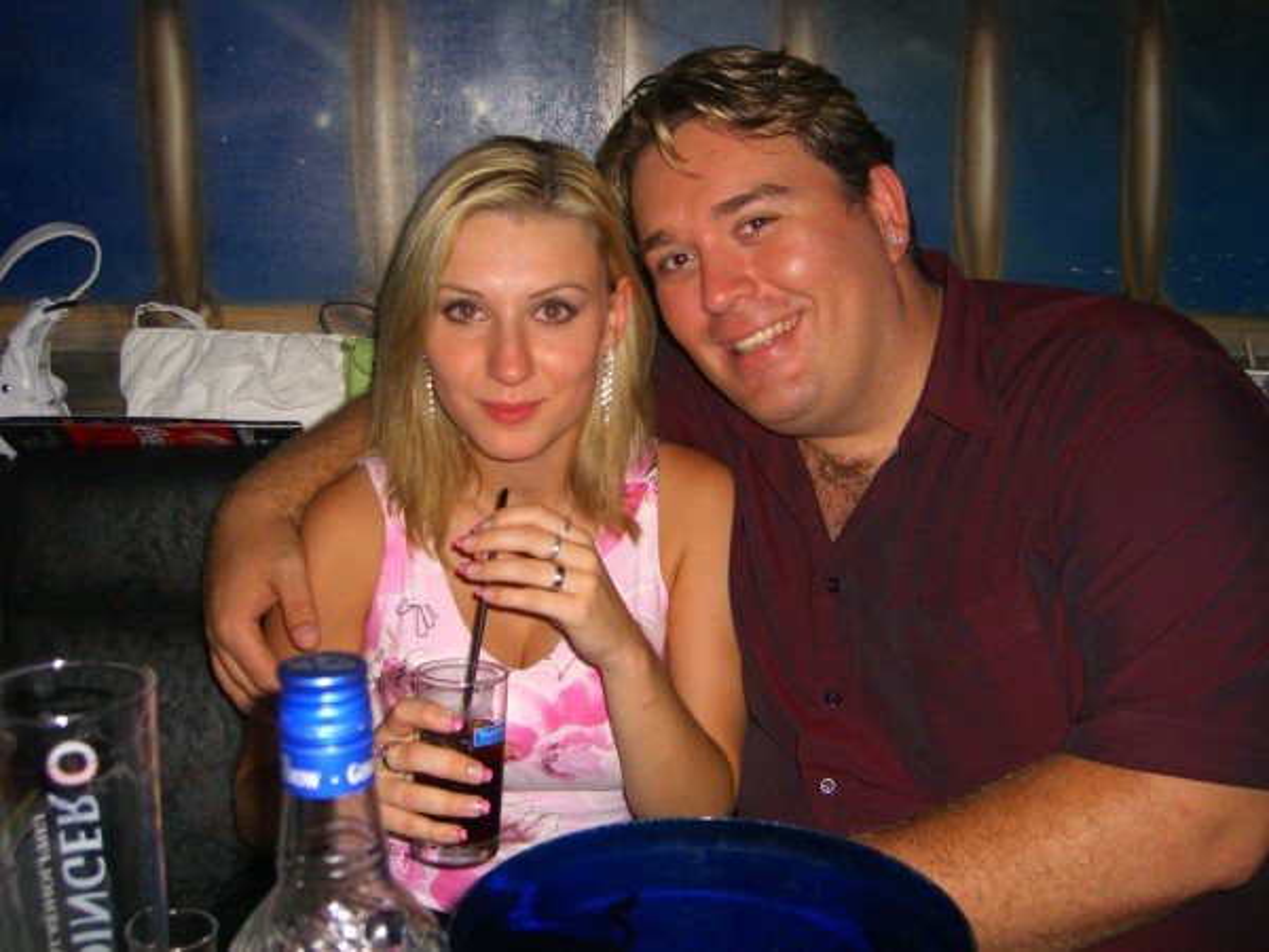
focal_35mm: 38
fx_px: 1393
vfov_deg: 37.7
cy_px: 476
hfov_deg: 49.0
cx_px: 634
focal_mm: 7.9
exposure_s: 1/60
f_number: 2.8
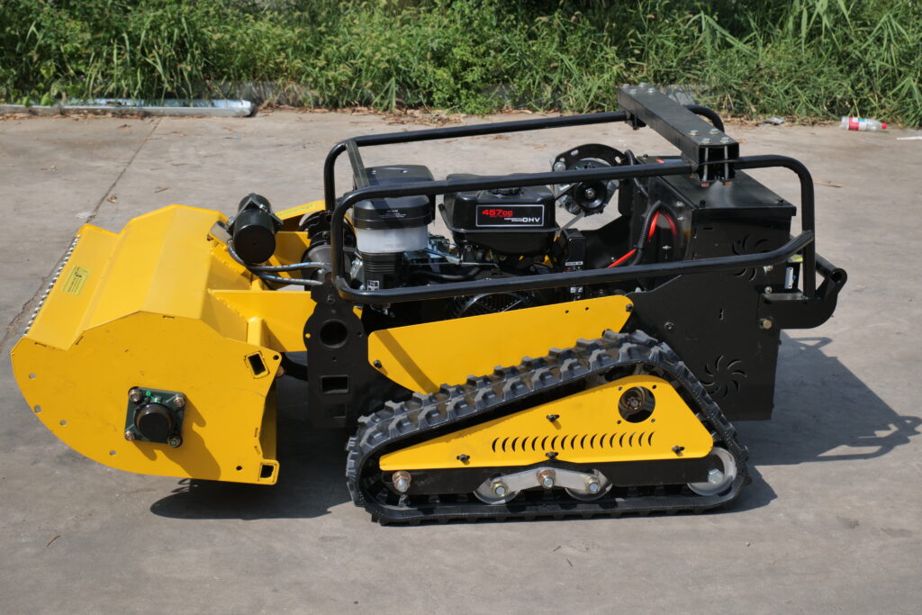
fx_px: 1281
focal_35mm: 50
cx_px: 461
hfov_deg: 39.6
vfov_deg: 27.0
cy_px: 308
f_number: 13
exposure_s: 1/80
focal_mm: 50
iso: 100
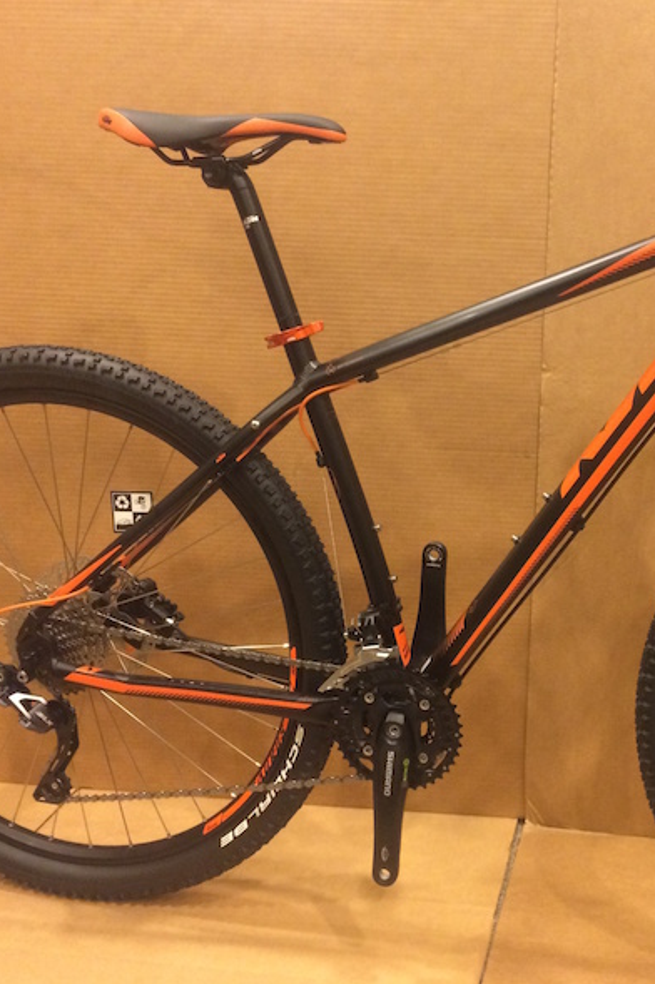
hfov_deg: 31.6
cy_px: 498
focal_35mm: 41
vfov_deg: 47.4
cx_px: 540
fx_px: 1120
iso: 320
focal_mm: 4.15
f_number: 2.2
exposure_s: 1/20
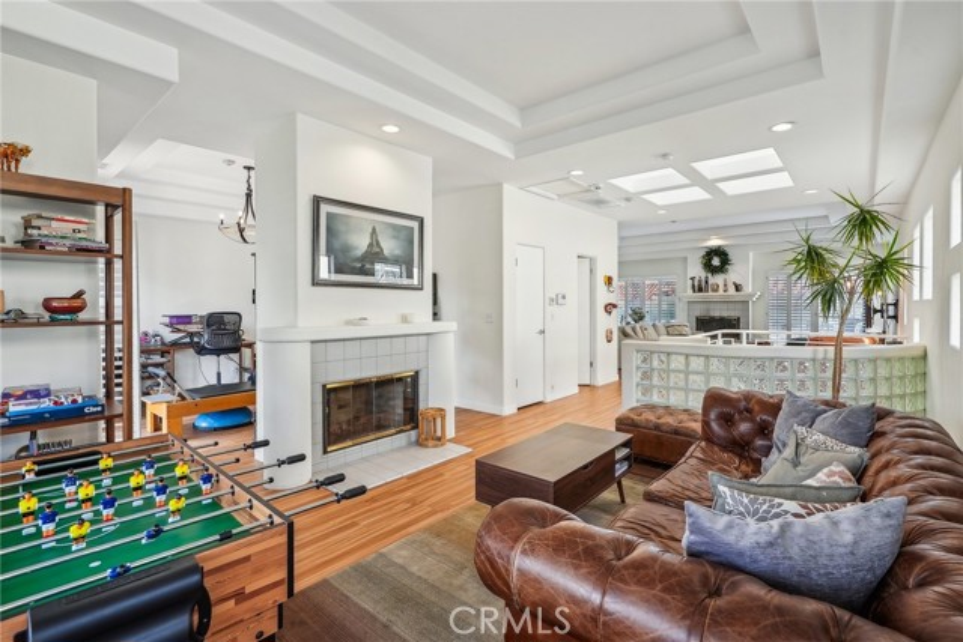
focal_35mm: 16
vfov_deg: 73.8
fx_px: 428
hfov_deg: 96.7
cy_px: 321
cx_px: 482
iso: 400
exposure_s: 1/30
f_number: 8
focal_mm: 16
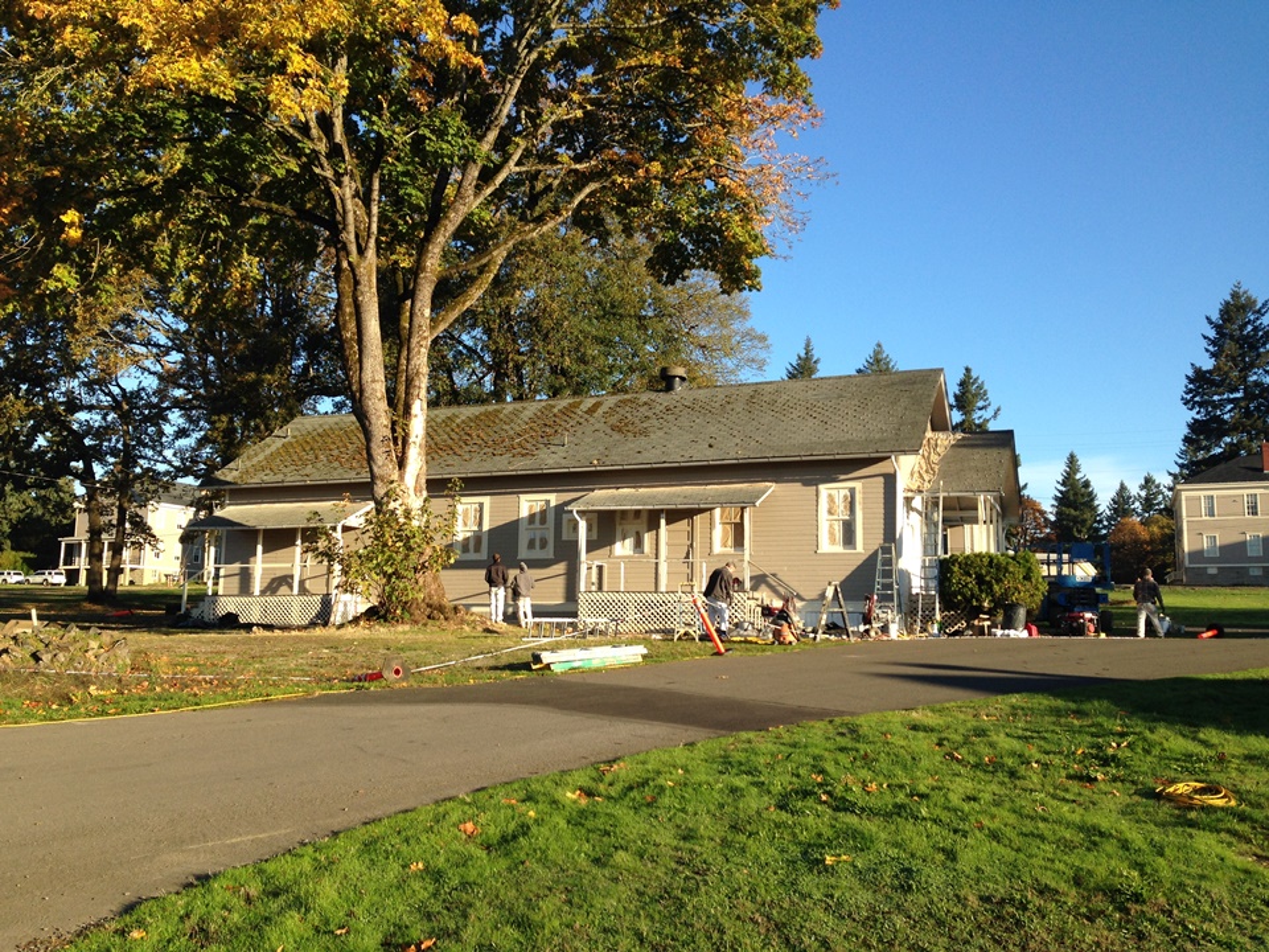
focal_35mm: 33
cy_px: 476
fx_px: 1210
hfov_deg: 55.4
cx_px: 634
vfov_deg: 42.9
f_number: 2.4
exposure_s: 1/713
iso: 50
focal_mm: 4.12
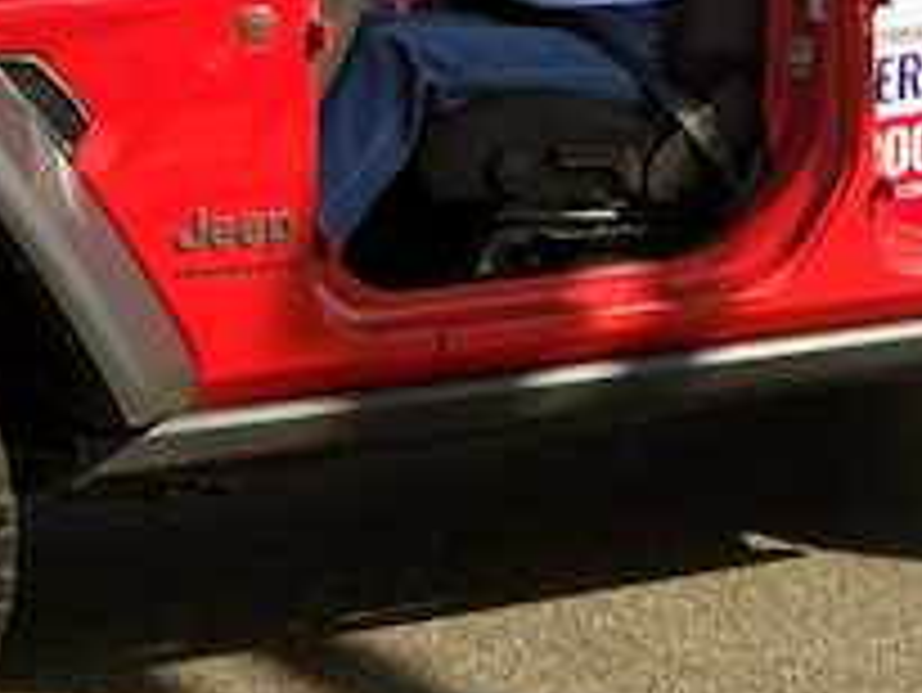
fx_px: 2985
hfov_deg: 17.6
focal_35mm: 112
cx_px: 486
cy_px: -86
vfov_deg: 13.0
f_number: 1.8
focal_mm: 5.4
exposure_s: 1/1505
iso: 25
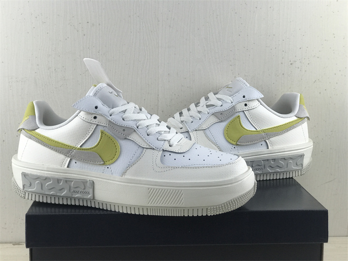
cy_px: 130
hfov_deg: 33.8
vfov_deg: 25.7
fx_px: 573
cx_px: 174
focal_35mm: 57
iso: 40
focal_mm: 6.6
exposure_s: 1/50
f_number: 2.8
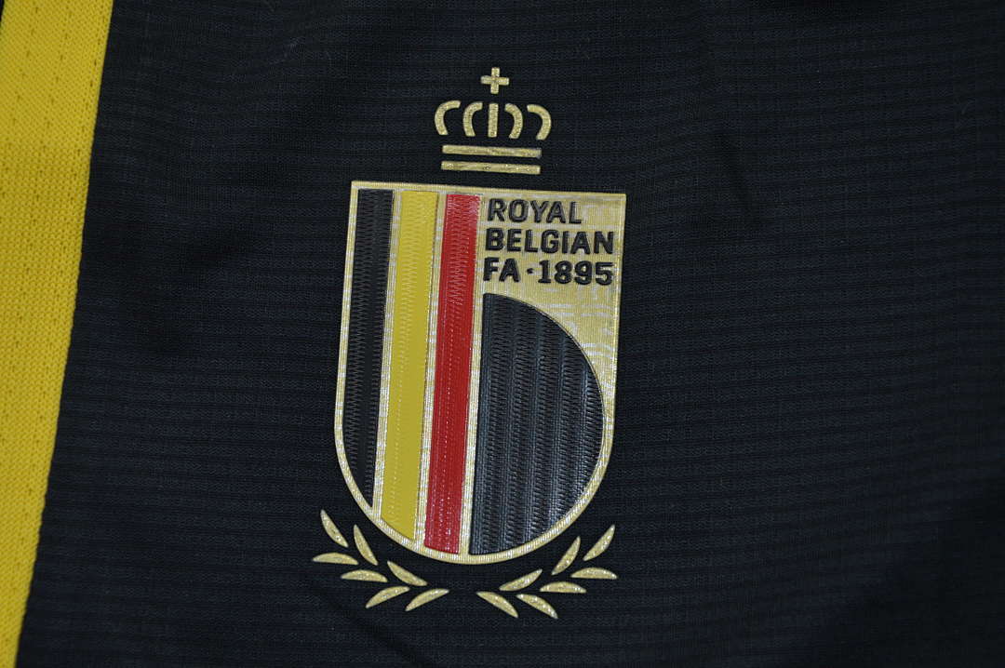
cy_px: 334
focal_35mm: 99
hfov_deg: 20.6
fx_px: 2761
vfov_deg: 13.8
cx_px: 502
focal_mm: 66
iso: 400
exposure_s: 1/200
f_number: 8
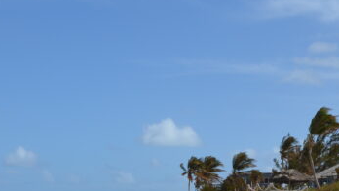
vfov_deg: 13.9
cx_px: 102
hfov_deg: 25.4
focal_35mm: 83
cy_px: 262
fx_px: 746
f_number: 10
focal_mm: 18
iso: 100
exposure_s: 1/400
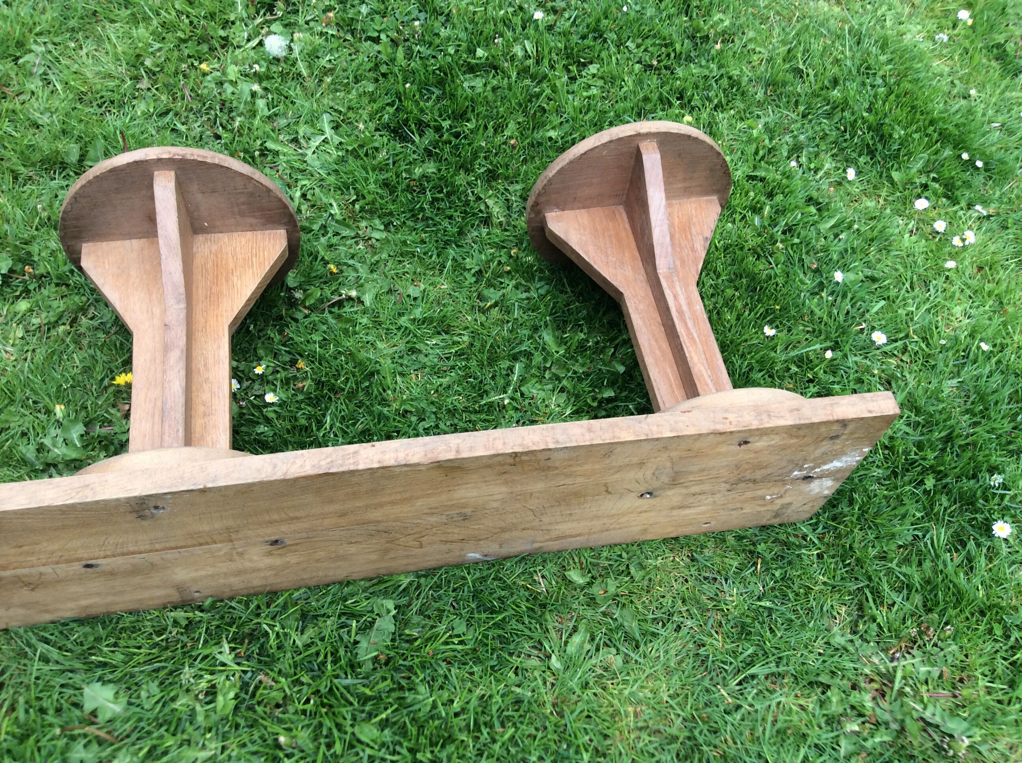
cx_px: 511
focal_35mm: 32
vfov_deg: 44.1
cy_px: 382
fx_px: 943
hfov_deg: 56.9
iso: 32
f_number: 2.4
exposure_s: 1/145
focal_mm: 3.3
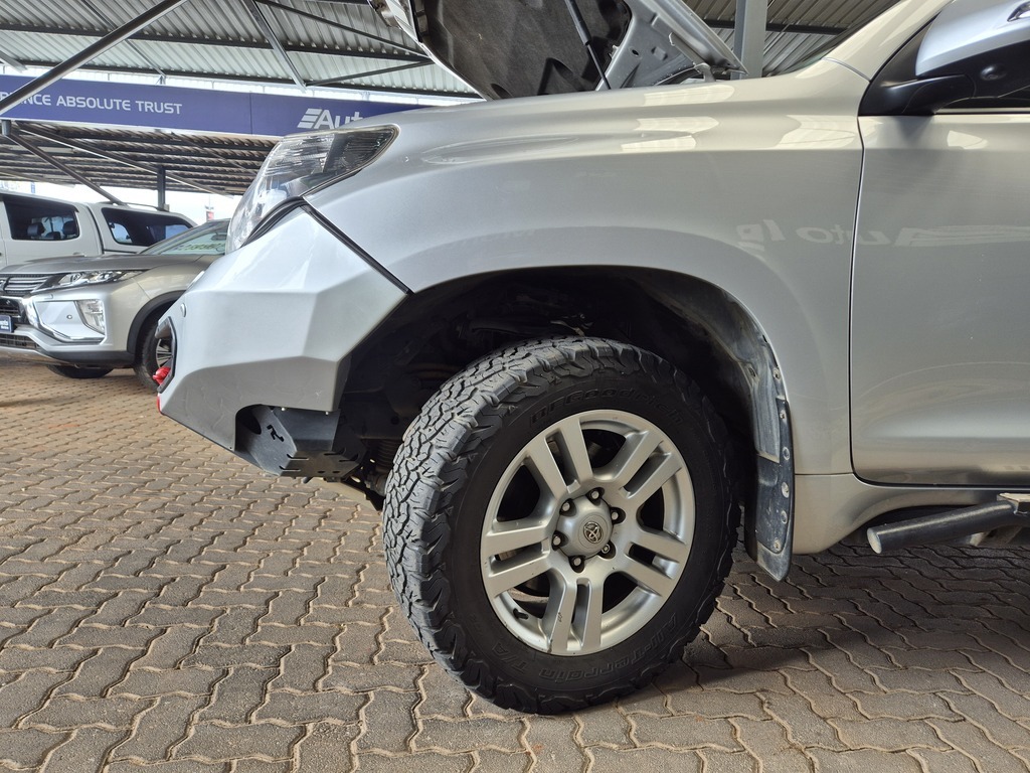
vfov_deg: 58.9
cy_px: 386
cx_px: 515
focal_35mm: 23
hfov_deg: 73.9
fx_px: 684
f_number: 1.8
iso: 40
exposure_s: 1/180
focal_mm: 5.4
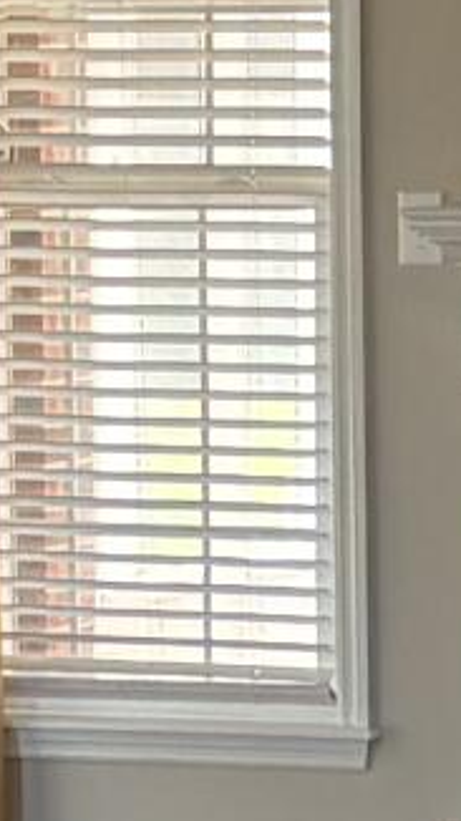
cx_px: 486
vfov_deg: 8.2
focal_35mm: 261
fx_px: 5681
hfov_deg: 4.6
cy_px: 952
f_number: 1.6
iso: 200
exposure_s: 1/120
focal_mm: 5.96
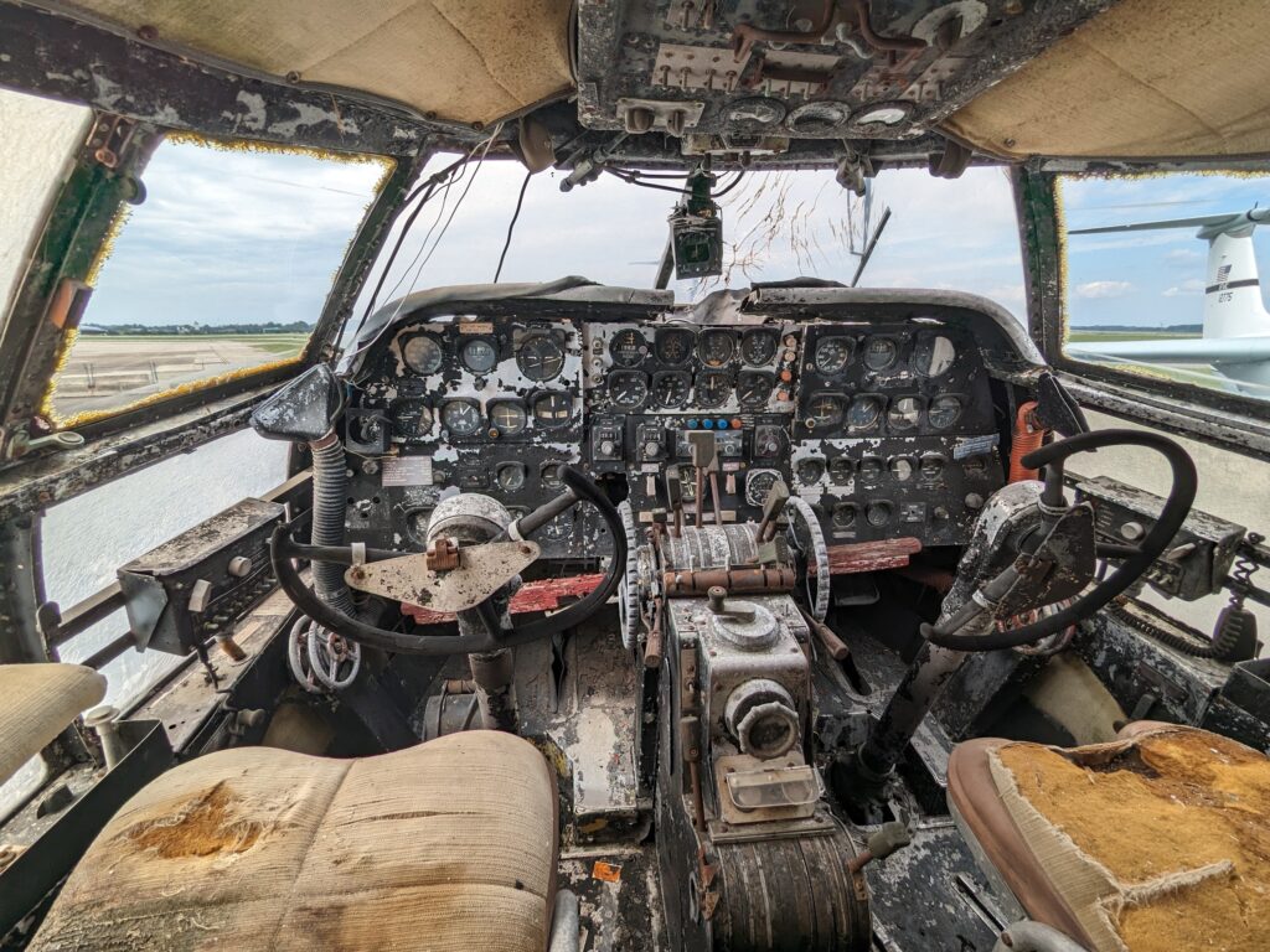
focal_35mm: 16
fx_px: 587
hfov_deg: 94.5
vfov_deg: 78.1
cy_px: 476
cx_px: 635
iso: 39
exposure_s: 1/715
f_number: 2.2
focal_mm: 2.35
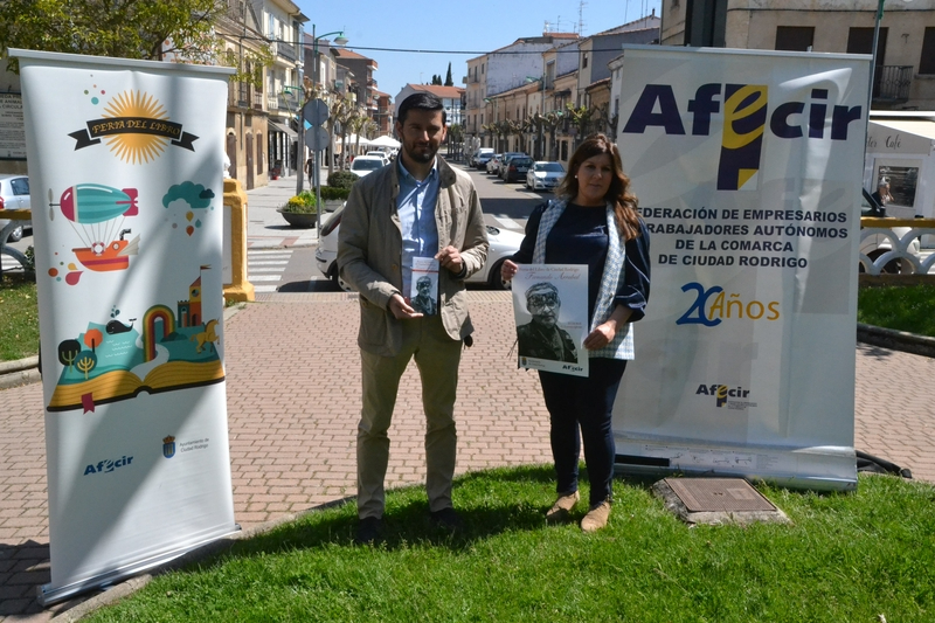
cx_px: 468
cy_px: 312
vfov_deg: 36.9
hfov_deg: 53.1
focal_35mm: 36
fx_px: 935
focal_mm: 24
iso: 3200
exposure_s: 1/1250
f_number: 18
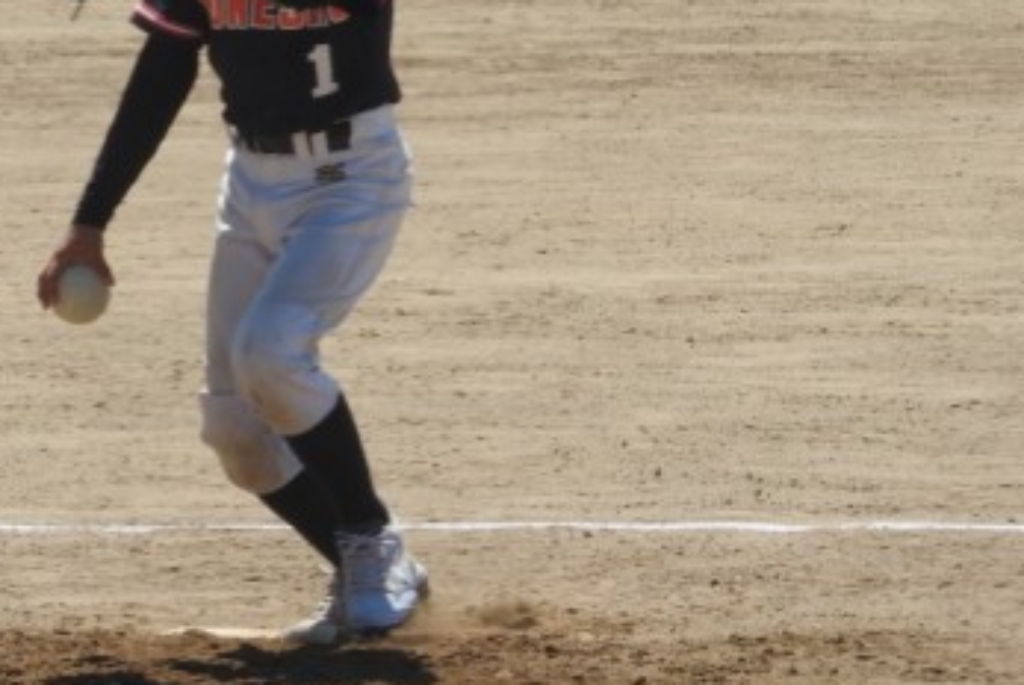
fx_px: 13807
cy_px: 133
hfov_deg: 4.2
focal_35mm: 485
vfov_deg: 2.8
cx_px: 227
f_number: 5.5
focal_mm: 48.4
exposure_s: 1/640
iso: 100
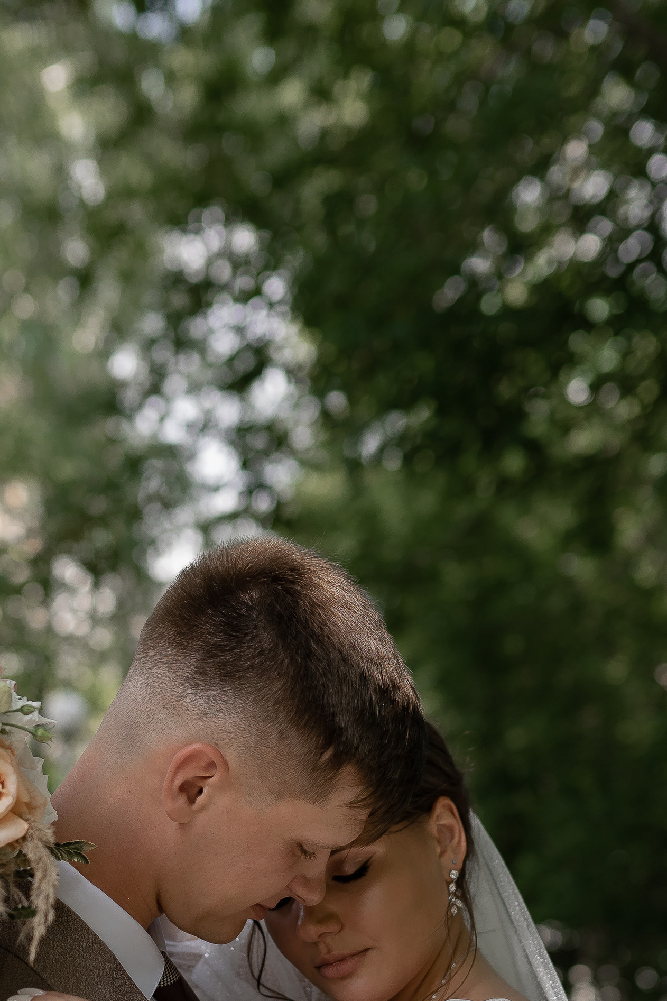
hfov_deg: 19.2
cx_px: 246
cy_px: 898
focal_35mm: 71
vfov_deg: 27.4
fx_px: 1973
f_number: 2
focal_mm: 35
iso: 80
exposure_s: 1/640
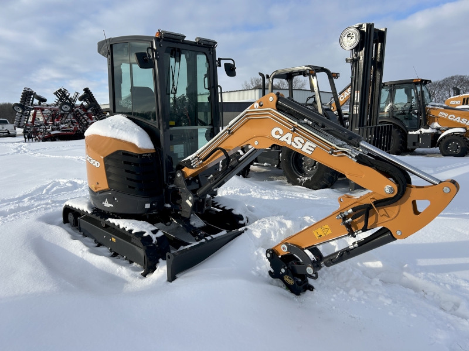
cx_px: 234
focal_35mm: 26
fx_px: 352
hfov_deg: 67.3
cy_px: 176
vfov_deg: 53.1
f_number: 1.5
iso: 50
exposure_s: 1/2994
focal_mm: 5.7
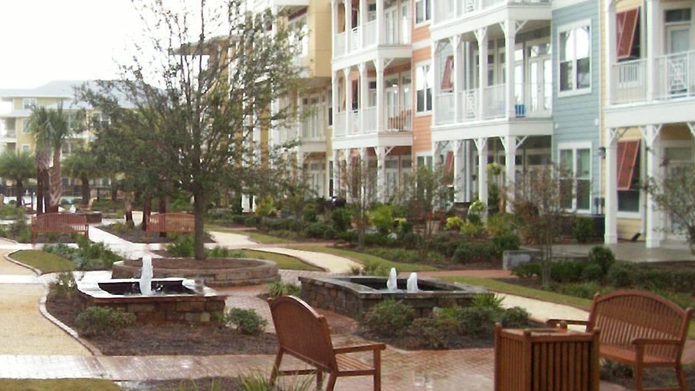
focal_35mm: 67
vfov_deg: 18.0
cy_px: 213
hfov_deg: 30.6
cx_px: 135
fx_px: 1234
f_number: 2.7
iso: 140
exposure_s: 1/133
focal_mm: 5.6
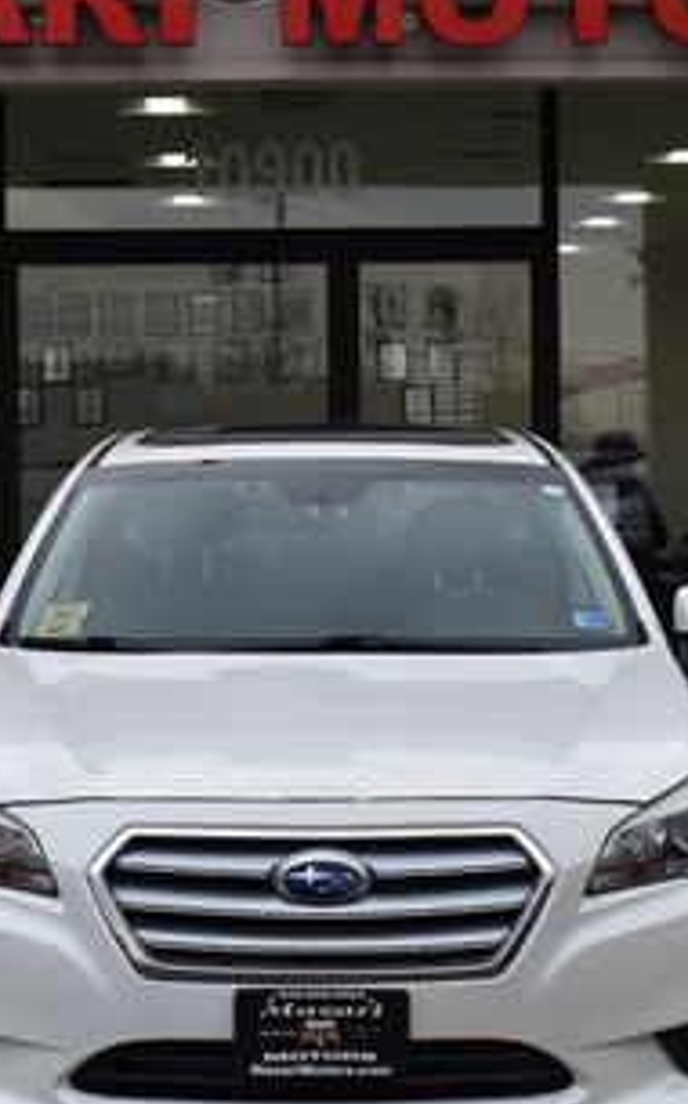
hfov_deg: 14.0
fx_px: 2799
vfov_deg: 22.3
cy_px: 528
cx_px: 348
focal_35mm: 93
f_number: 9
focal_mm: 29
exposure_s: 1/160
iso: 400
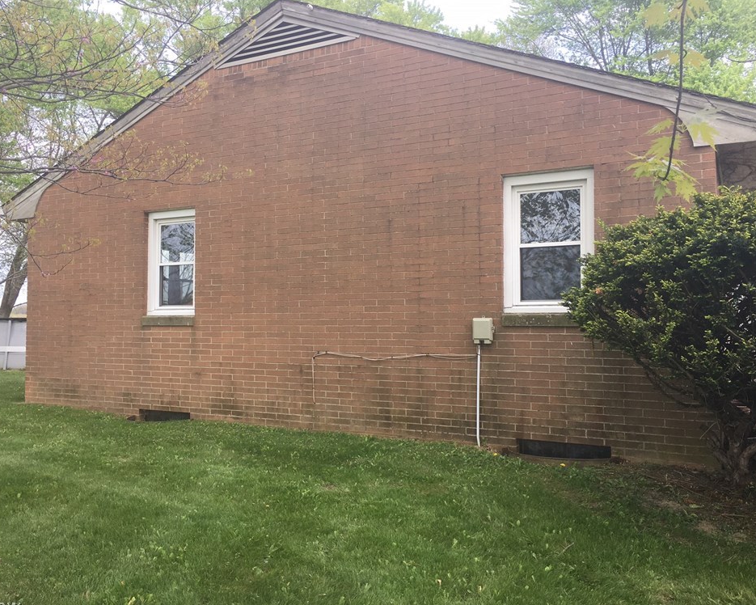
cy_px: 309
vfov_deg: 47.1
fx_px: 694
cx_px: 351
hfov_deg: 57.1
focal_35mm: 31
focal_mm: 4.15
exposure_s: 1/364
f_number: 2.2
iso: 25
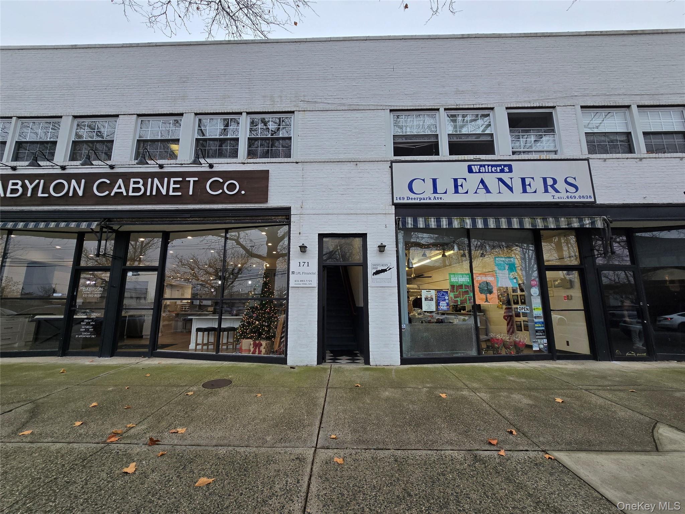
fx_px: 257
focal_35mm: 13
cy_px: 257
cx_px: 342
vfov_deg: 89.9
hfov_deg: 106.2
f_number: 2.2
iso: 50
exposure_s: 1/237
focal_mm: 2.2
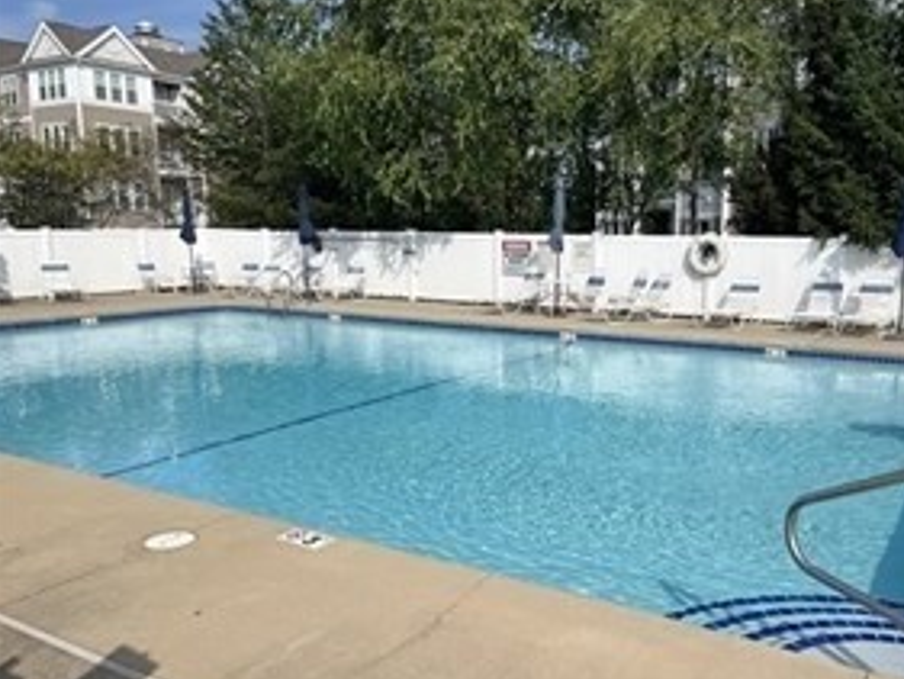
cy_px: 357
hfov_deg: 56.3
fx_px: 836
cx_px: 550
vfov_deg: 44.2
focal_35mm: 32
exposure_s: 1/7463
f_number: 1.5
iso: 50
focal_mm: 5.7
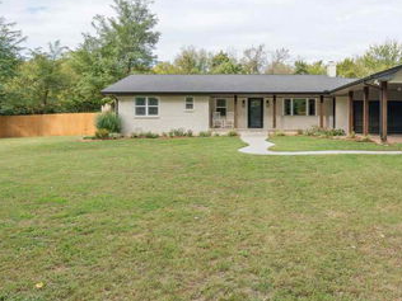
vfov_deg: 49.4
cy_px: 119
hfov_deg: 62.5
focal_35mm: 28
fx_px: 325
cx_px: 254
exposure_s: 1/250
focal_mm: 18
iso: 200
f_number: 7.1
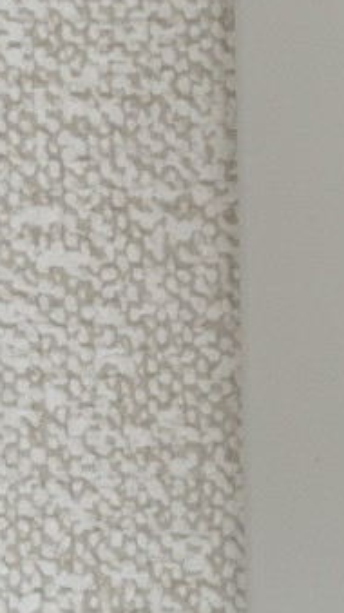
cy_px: -80
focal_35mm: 161
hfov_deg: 7.0
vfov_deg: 13.1
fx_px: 2612
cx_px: 860
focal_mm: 5.1
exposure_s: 1/100
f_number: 1.6
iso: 50
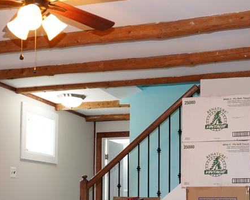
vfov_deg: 22.1
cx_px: 122
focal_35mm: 67
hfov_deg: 28.3
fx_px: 496
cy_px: 190
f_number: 4
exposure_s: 1/60
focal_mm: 31
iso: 800
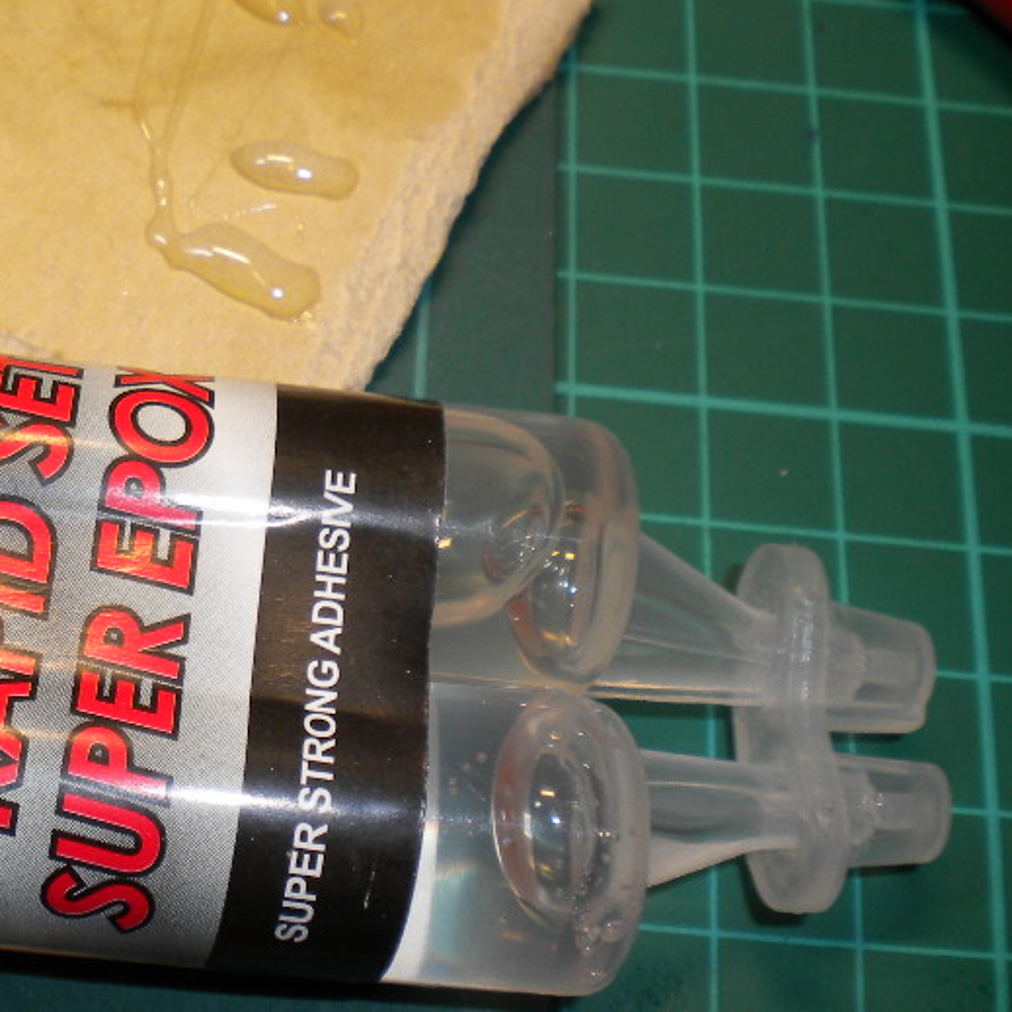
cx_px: 123
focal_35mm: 61
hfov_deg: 27.3
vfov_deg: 28.0
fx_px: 2018
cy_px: 341
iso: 91
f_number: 4.6
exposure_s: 1/35.8
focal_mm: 6.3
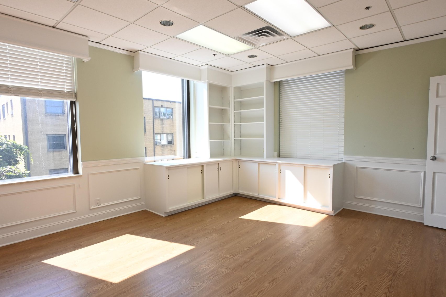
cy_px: 148
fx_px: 248
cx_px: 223
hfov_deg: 84.0
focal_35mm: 20
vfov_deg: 61.9
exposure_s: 1/15
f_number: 18
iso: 400
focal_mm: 13.5
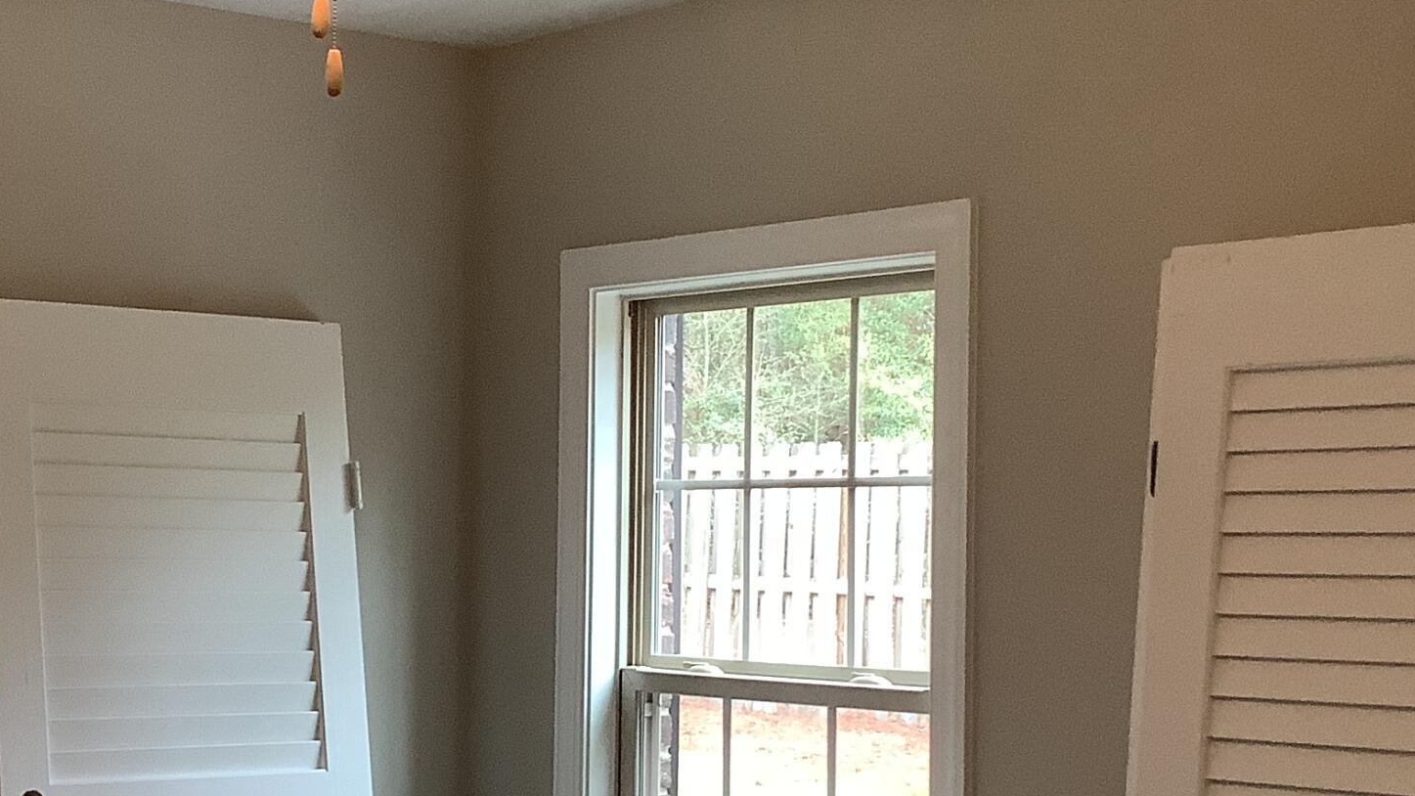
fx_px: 2626
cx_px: 367
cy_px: 510
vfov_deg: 17.2
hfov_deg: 29.7
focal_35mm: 70
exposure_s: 1/50
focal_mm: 3.3
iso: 100
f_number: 2.4
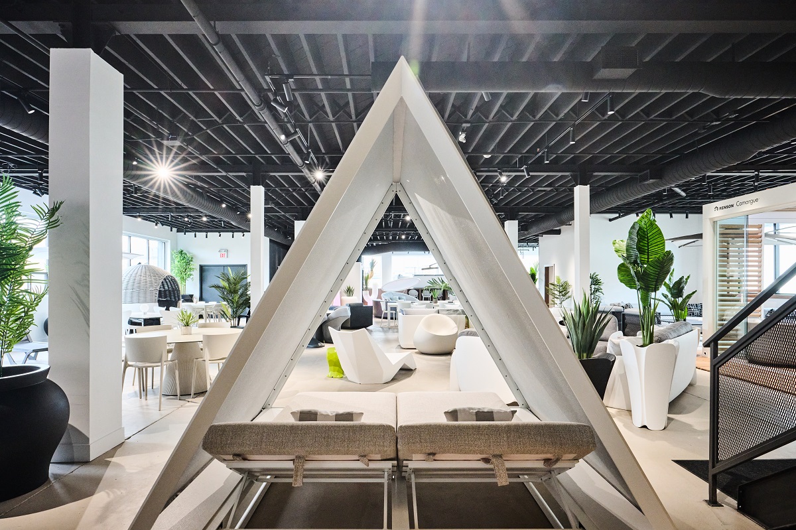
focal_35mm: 20
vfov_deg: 61.9
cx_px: 398
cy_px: 265
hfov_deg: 84.0
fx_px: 442
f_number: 11
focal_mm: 20
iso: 2000
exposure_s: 1/25
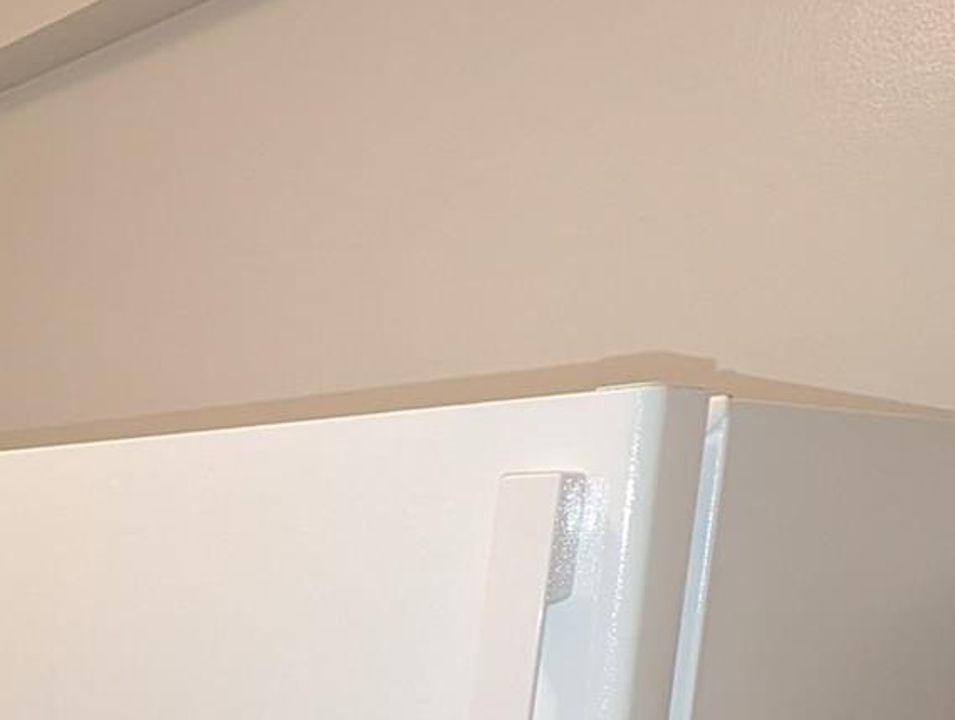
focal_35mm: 43
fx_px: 1189
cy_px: 854
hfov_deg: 36.8
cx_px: -101
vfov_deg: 29.3
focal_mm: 2.23
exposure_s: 1/40
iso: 440
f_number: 1.95
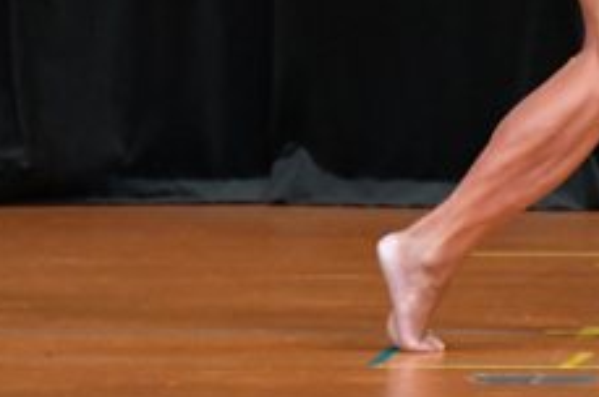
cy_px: -251
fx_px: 16050
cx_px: 702
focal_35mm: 966
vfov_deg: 1.4
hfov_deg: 2.1
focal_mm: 190
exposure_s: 1/400
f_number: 5.6
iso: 5000
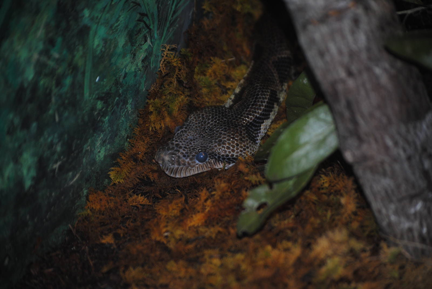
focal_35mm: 128
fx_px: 1532
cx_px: 216
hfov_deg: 16.1
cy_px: 144
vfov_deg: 10.8
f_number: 4.2
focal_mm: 85
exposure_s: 1/60
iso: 200
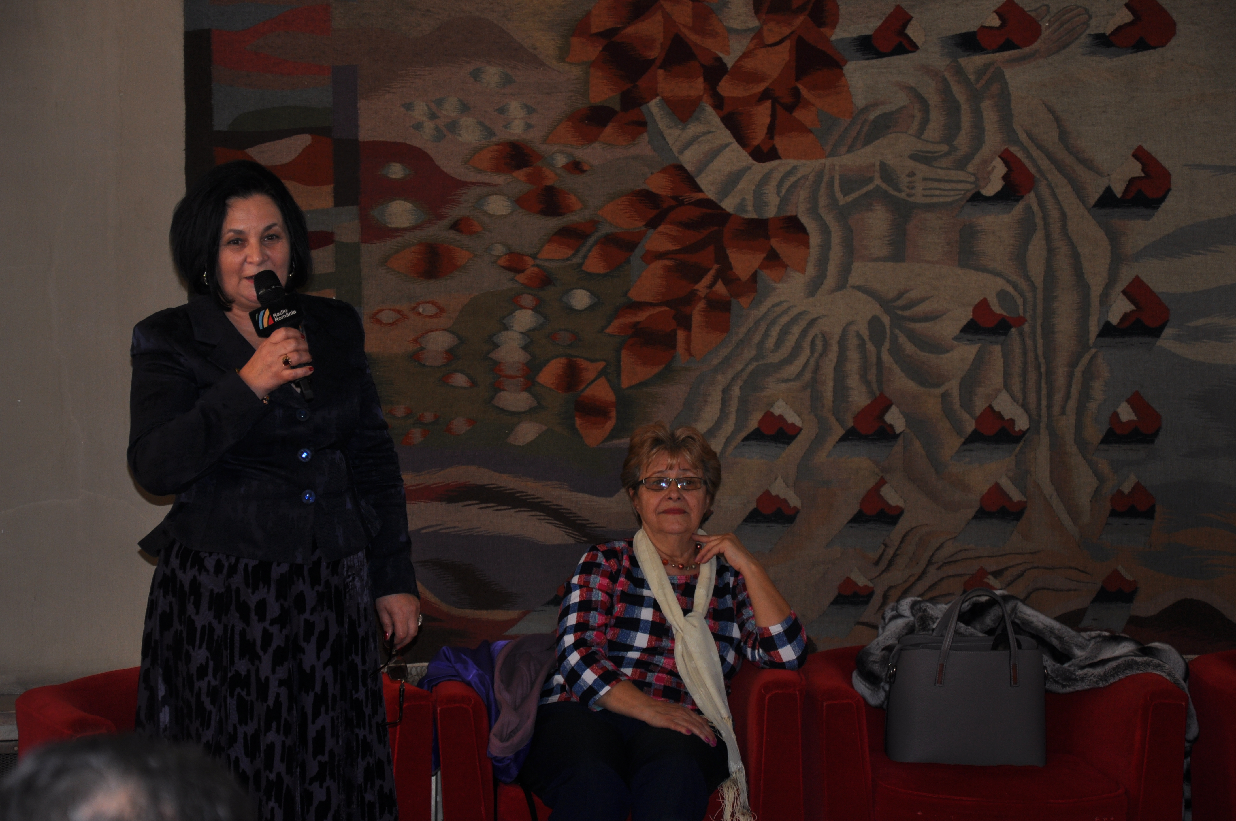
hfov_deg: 18.2
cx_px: 618
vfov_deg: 12.1
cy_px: 410
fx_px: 3858
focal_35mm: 112
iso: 200
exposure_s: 1/60
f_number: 5.3
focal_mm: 75
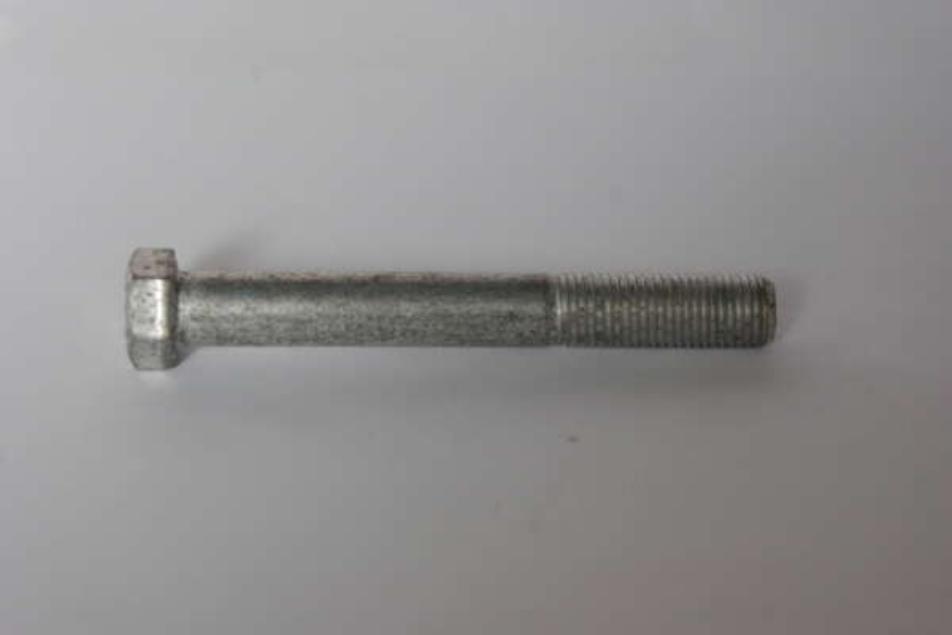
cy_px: 318
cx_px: 476
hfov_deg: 17.1
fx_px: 3173
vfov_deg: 11.4
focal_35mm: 120
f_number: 8
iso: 800
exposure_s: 1/90
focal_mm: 80
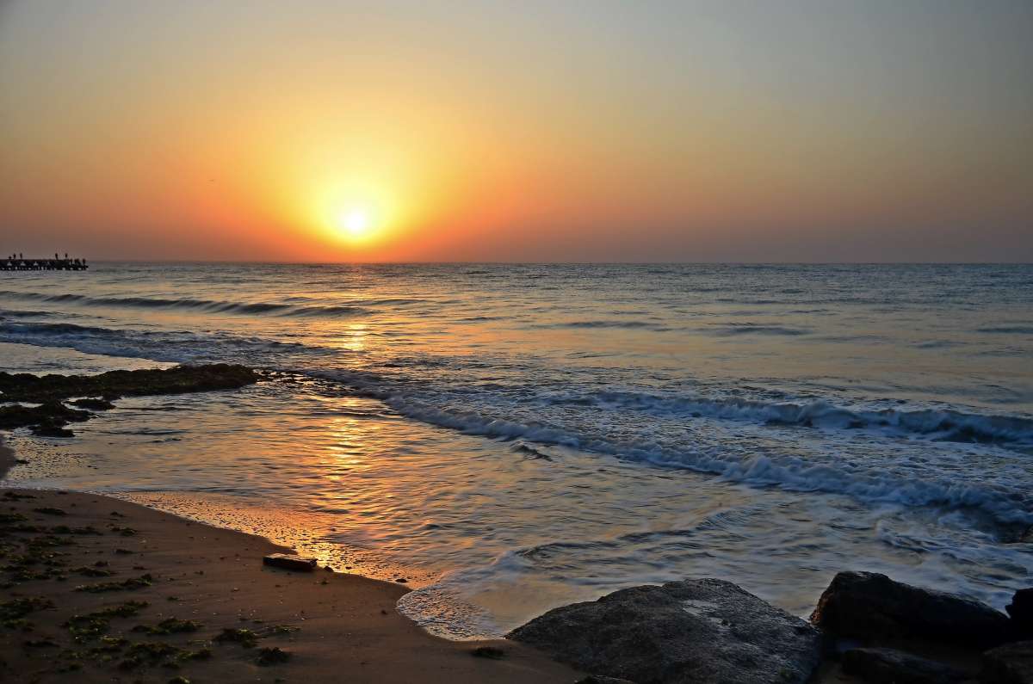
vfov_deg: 35.3
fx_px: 1074
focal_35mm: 38
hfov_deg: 51.4
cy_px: 342
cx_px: 516
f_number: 5.6
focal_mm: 25
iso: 100
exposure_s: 1/15
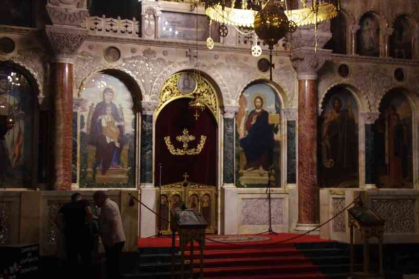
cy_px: 116
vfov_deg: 19.1
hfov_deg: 28.3
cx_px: 228
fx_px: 829
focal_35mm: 71
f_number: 4.5
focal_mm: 38.8
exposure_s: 1/20
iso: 3200
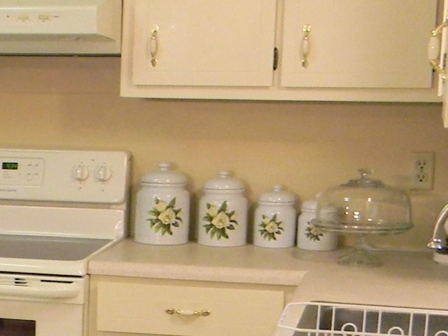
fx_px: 1501
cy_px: 319
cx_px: -137
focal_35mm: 116
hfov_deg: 16.1
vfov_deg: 12.6
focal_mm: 5
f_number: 3.5
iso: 200
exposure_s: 1/11.7
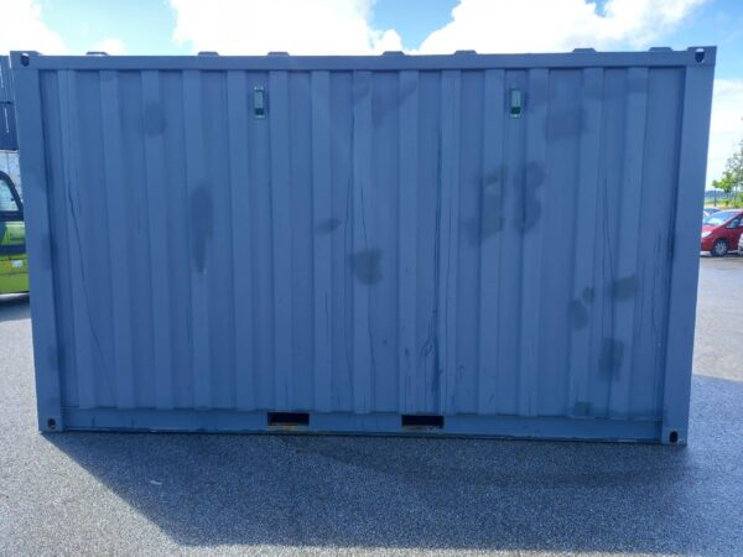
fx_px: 537
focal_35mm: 25
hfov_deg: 69.4
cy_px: 278
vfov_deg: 54.9
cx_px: 372
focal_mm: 4.6
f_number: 2
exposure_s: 1/120
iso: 25
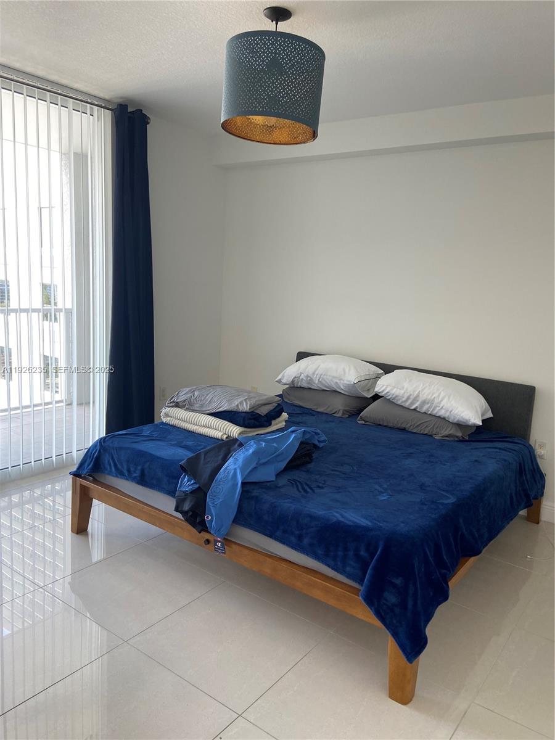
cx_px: 278
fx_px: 556
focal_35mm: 26
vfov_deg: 67.3
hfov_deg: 53.1
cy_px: 370
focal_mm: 4.25
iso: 100
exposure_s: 1/121
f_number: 1.8
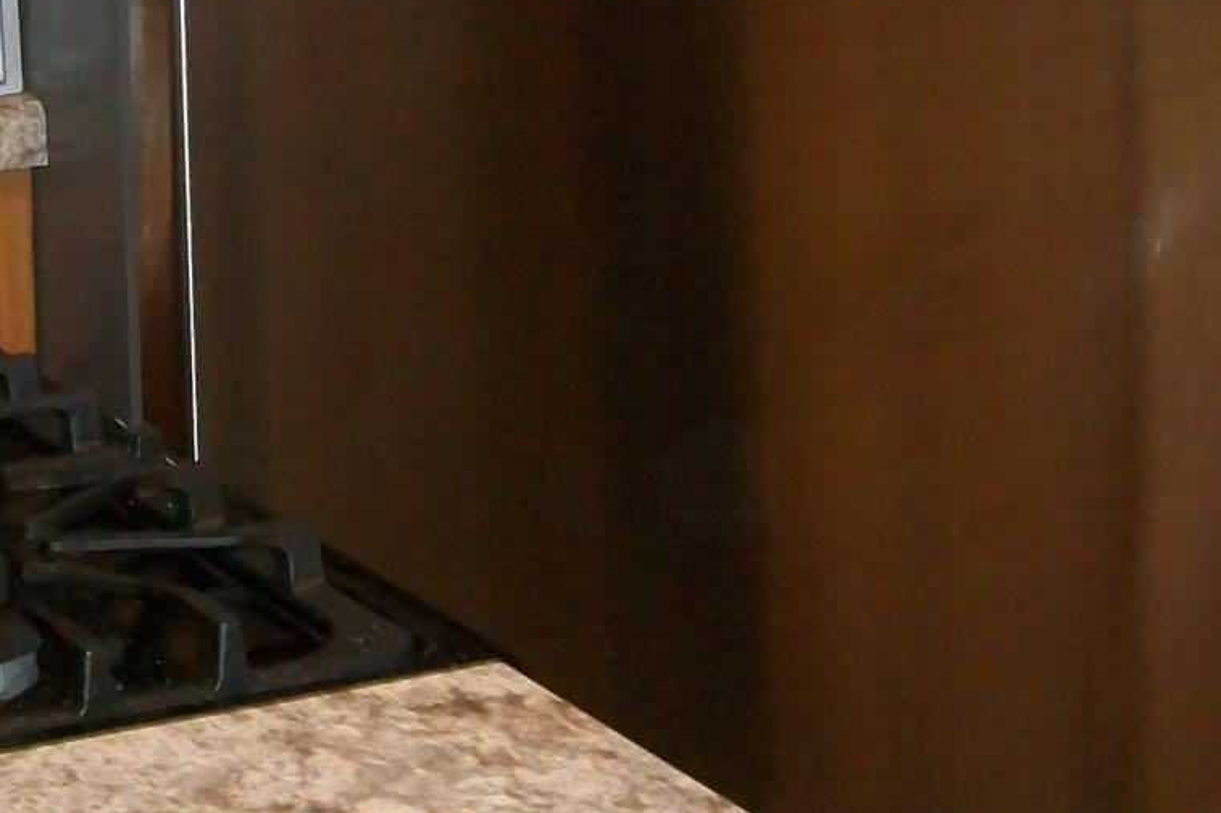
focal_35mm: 114
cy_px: 52
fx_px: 3865
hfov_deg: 17.7
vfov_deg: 11.9
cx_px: 153
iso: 160
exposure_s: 1/60
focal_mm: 5.7
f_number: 2.9
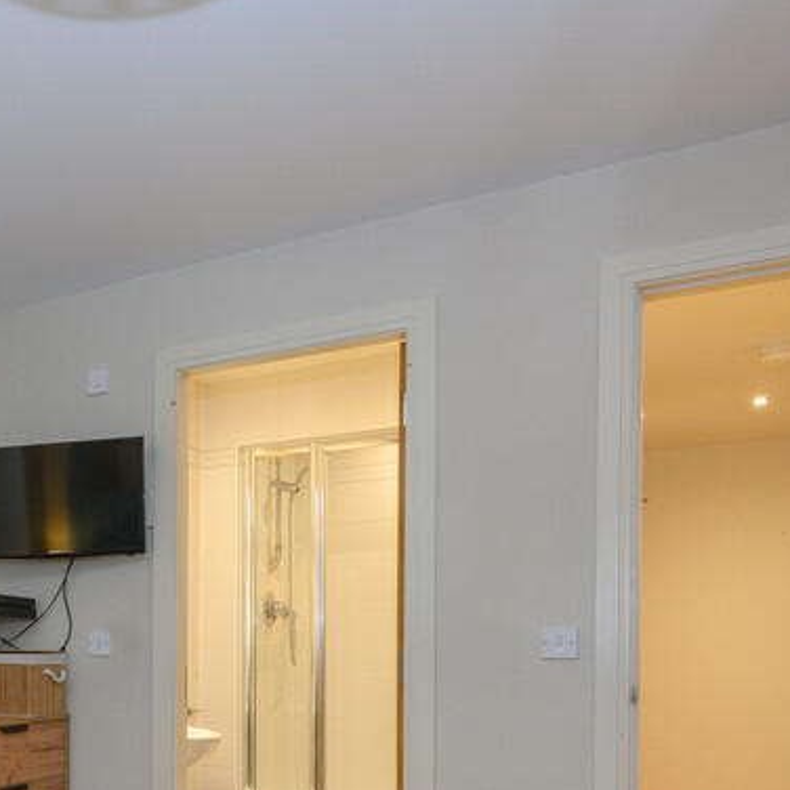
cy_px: 659
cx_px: 8
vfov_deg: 42.4
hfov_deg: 39.8
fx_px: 955
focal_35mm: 37
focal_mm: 16
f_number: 8
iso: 500
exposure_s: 1/6
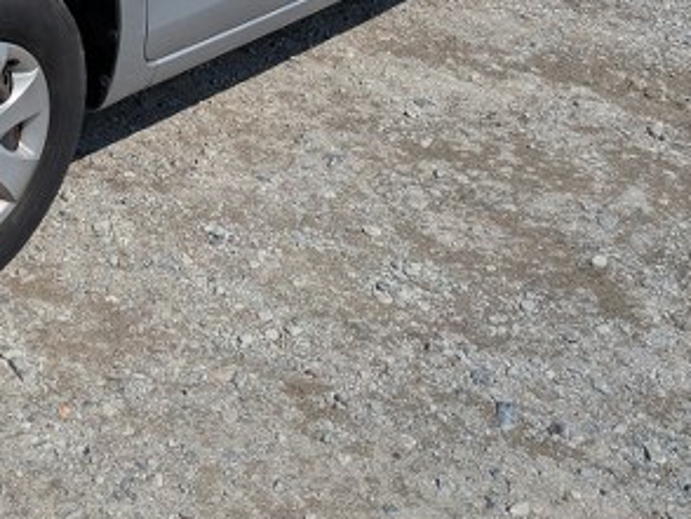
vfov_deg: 20.0
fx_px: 1359
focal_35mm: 68
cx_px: 20
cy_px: -141
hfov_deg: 27.1
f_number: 1.89
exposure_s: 1/8850
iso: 57
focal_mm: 5.43
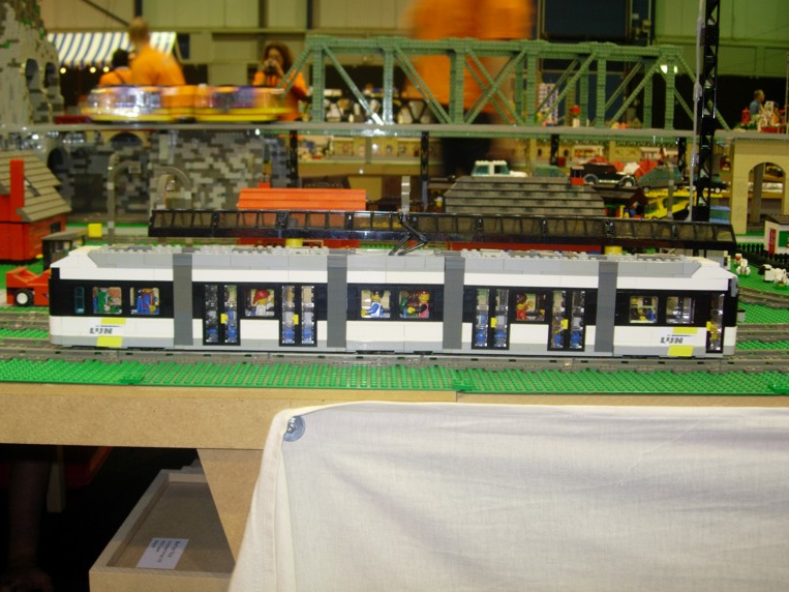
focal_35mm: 43
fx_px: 980
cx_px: 376
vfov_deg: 33.6
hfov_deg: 43.8
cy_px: 284
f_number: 2.9
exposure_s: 1/8.2
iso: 79
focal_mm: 8.5
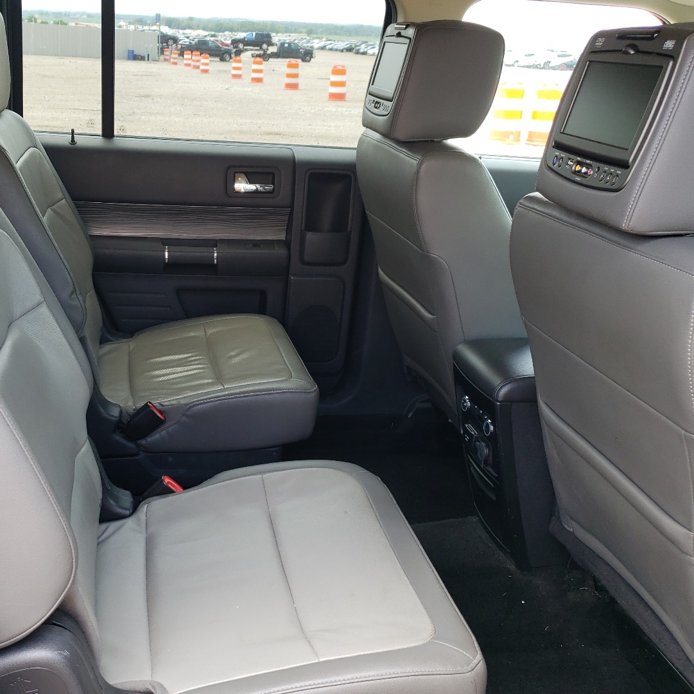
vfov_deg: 48.4
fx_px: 771
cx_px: 218
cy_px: 354
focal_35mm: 34
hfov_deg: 47.5
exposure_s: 1/175
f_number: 1.5
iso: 50
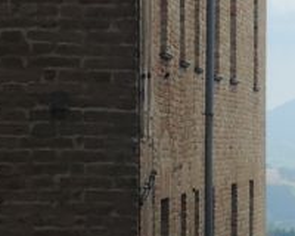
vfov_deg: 4.6
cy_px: 201
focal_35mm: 333
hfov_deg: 5.8
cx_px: 344
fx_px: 2907
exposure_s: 1/1000
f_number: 3.3
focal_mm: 9
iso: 100
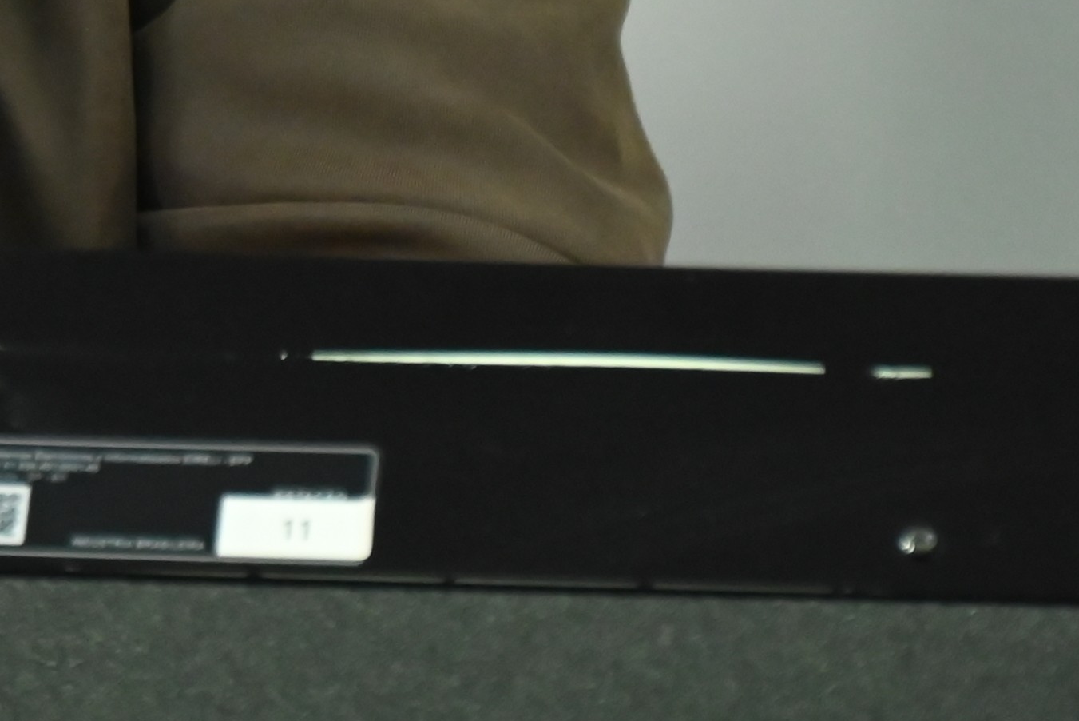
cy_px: -510
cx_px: -613
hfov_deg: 3.4
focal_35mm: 601
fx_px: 18020
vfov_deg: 2.3
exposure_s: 1/200
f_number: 6.3
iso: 3200
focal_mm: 135
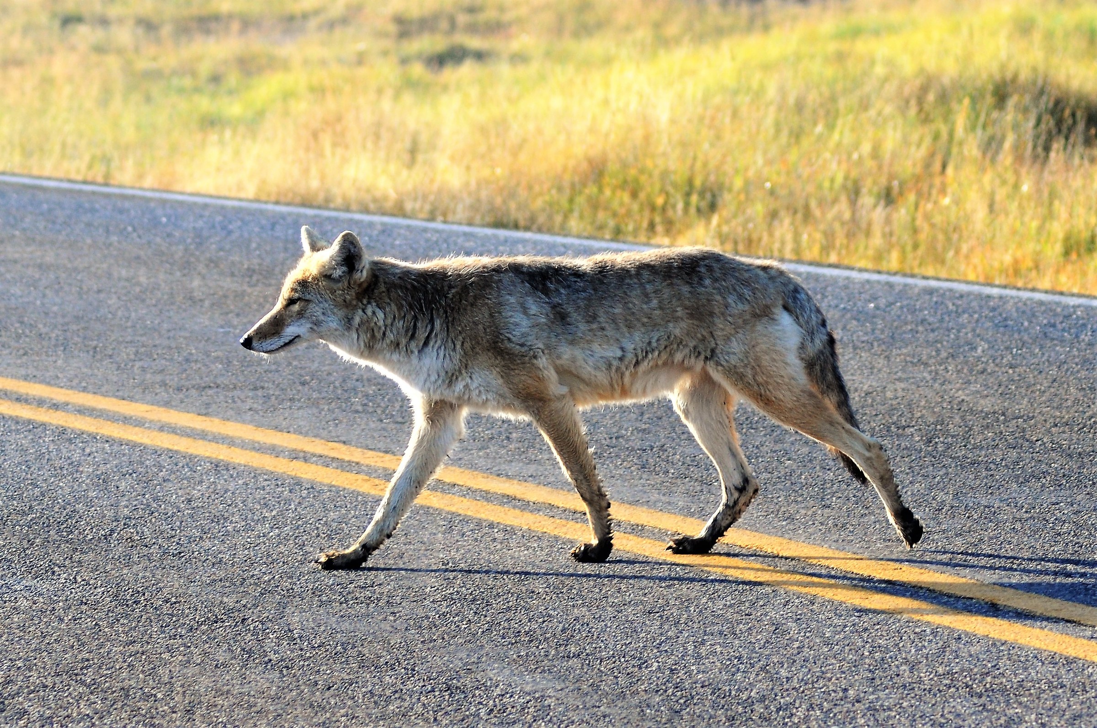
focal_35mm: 158
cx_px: 548
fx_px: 4793
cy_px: 364
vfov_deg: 8.7
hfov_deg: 13.1
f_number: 5.6
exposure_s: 1/500
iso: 360
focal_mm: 105
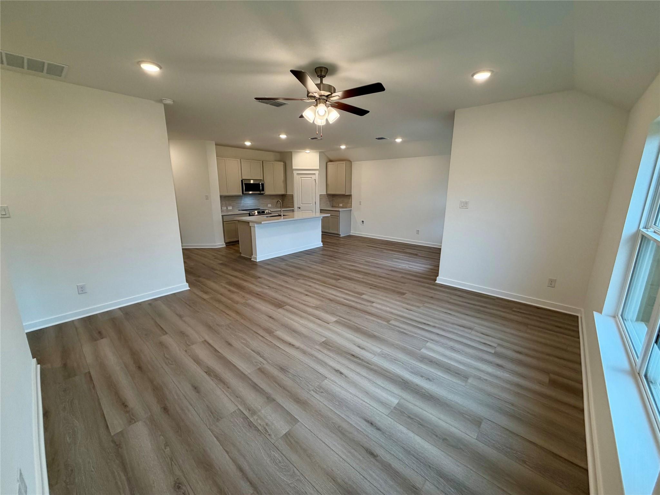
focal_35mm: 14
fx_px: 267
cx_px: 330
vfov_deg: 85.7
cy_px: 248
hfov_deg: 102.1
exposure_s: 1/120
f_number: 2.2
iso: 160
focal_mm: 2.22
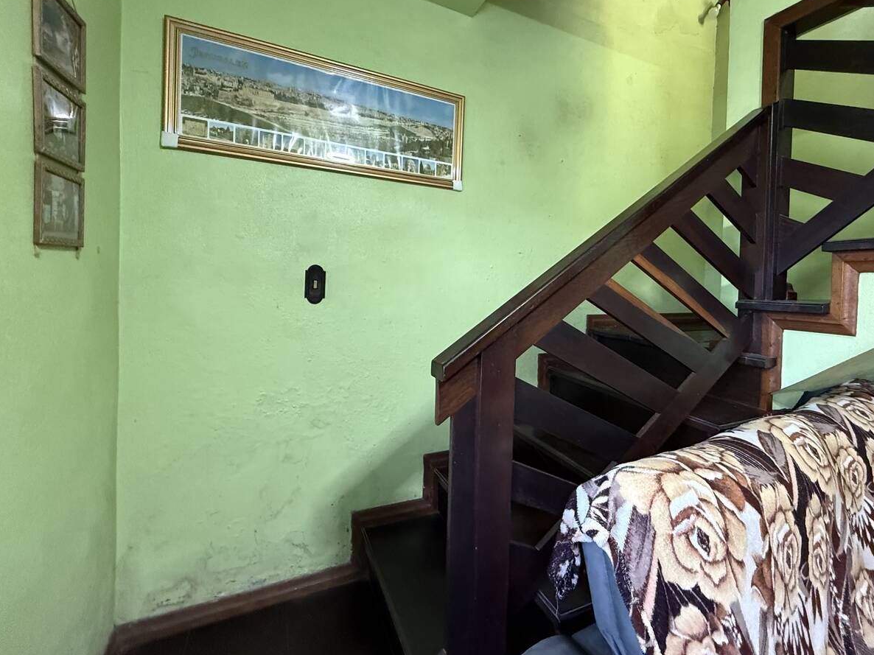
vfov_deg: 74.5
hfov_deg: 90.1
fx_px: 429
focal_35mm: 17
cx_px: 514
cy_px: 293
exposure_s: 1/60
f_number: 2.2
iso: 640
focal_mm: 2.22
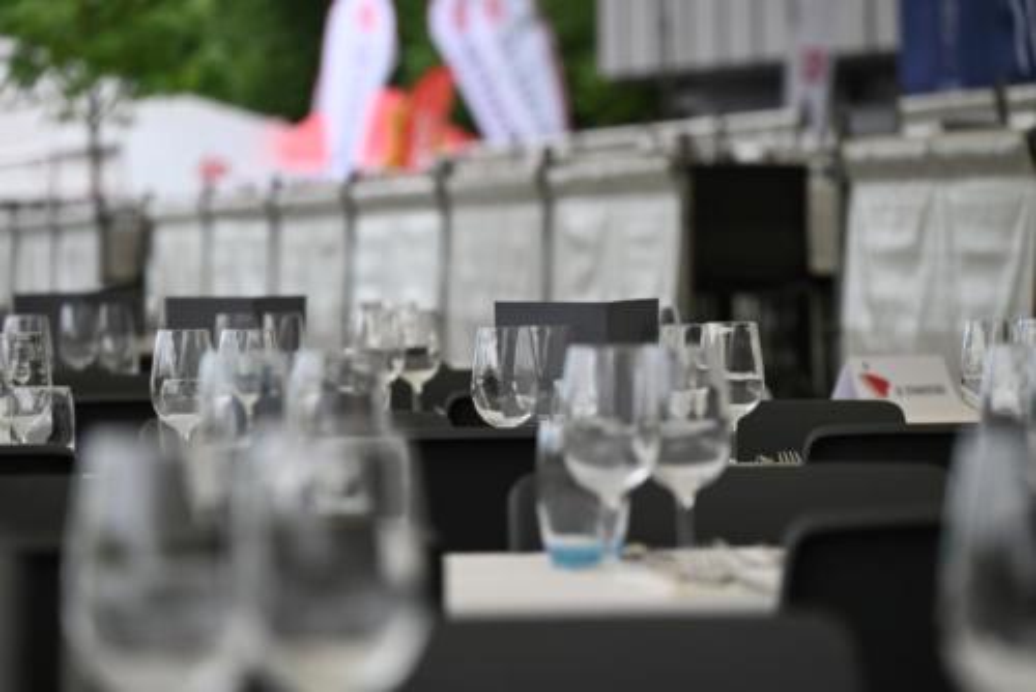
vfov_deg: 6.9
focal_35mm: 200
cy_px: 346
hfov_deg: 10.3
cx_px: 518
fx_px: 5759
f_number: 6.3
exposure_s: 1/400
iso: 400
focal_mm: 200
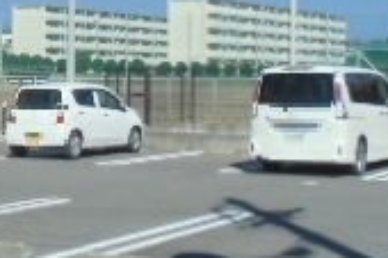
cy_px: 80
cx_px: 57
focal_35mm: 94
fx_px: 1012
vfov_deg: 14.5
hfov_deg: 21.3
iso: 64
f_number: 7.9
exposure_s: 1/200
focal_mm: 4.24
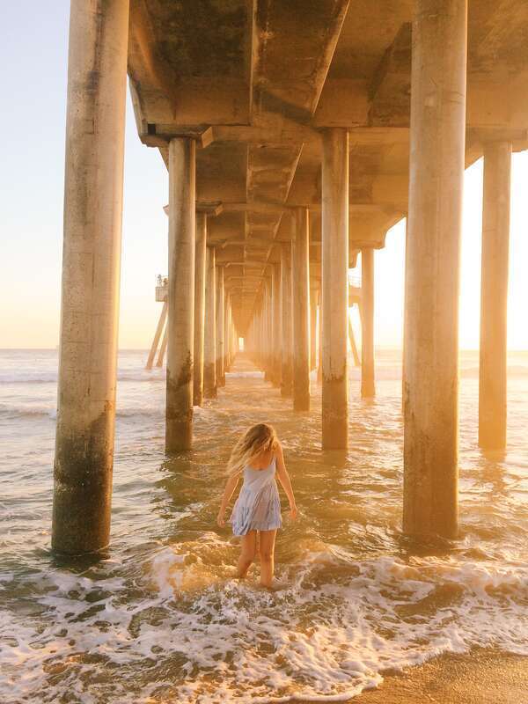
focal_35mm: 29
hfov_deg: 48.2
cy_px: 352
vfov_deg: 61.7
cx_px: 264
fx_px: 590
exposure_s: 1/268
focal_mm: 4.15
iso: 32
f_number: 2.2
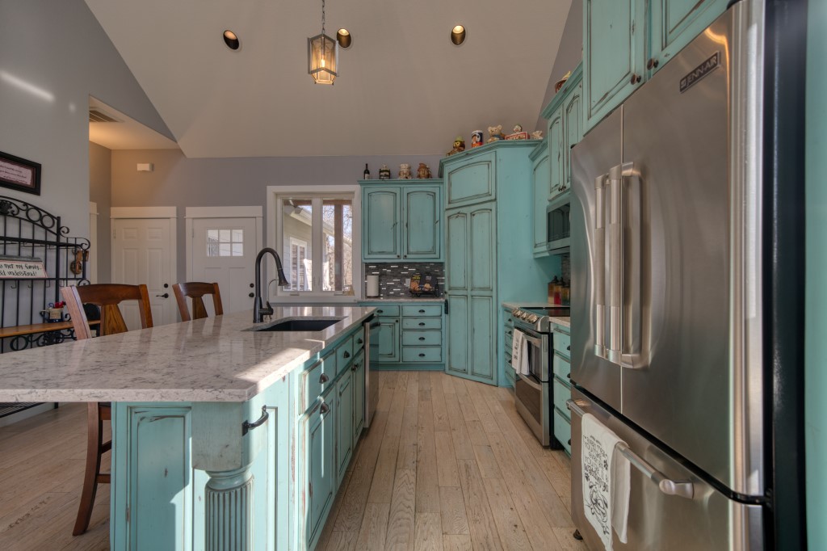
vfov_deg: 73.7
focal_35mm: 16
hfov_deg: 96.8
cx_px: 414
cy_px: 276
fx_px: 367
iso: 1000
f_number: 4
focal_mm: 16
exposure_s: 1/60
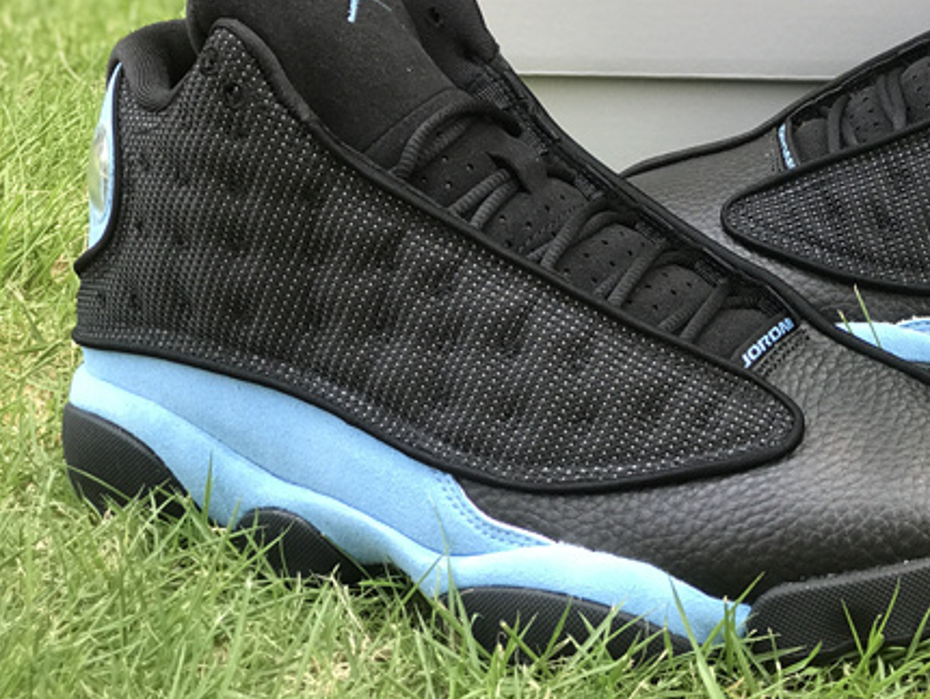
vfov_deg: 15.0
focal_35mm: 98
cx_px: 785
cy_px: 109
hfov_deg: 19.7
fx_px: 2634
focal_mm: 6.6
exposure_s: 1/50
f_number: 2.8
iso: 25
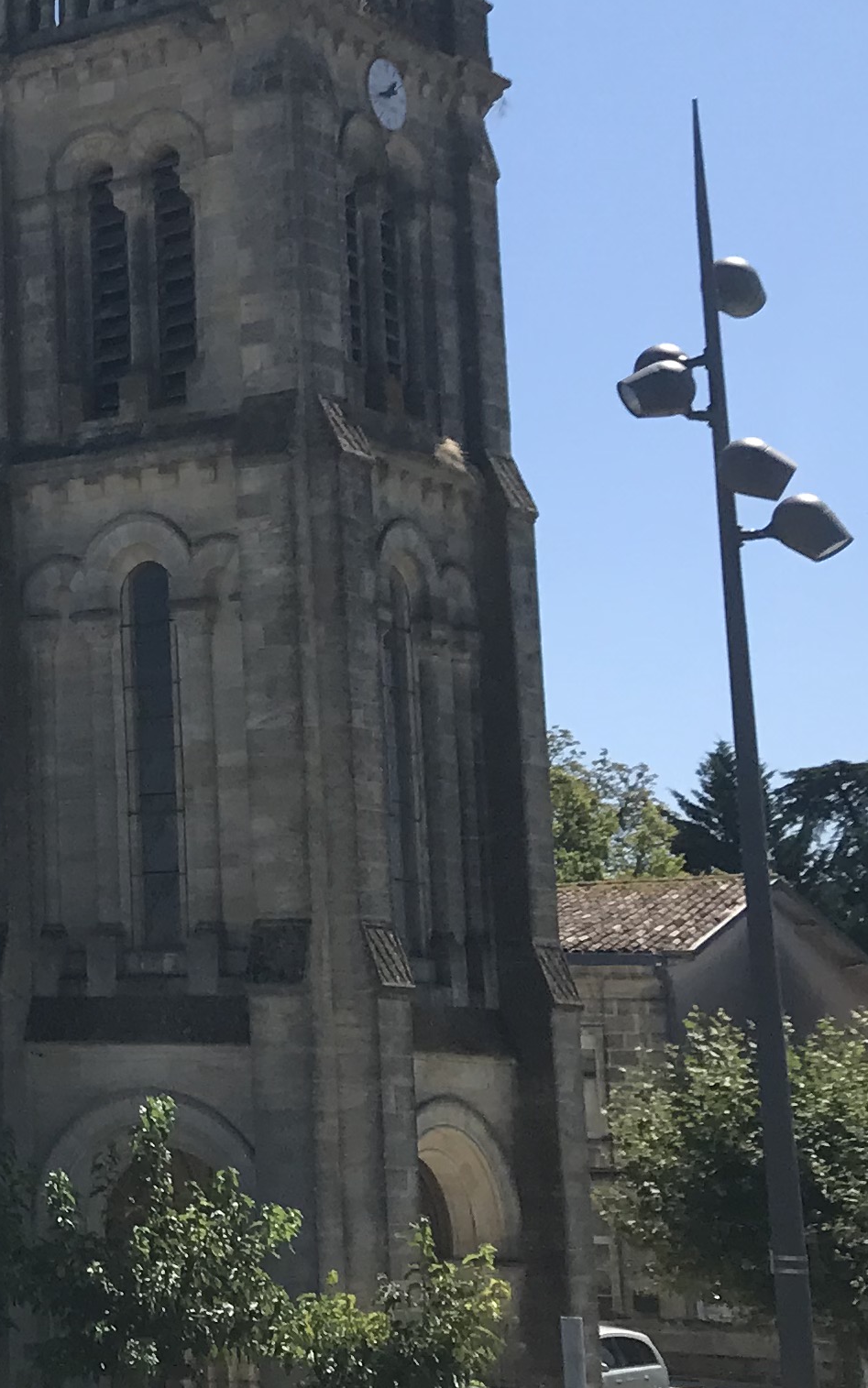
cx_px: -665
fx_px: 2990
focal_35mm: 79
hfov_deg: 14.6
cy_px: 429
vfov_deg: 26.0
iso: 20
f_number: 1.8
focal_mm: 3.99
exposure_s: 1/2907
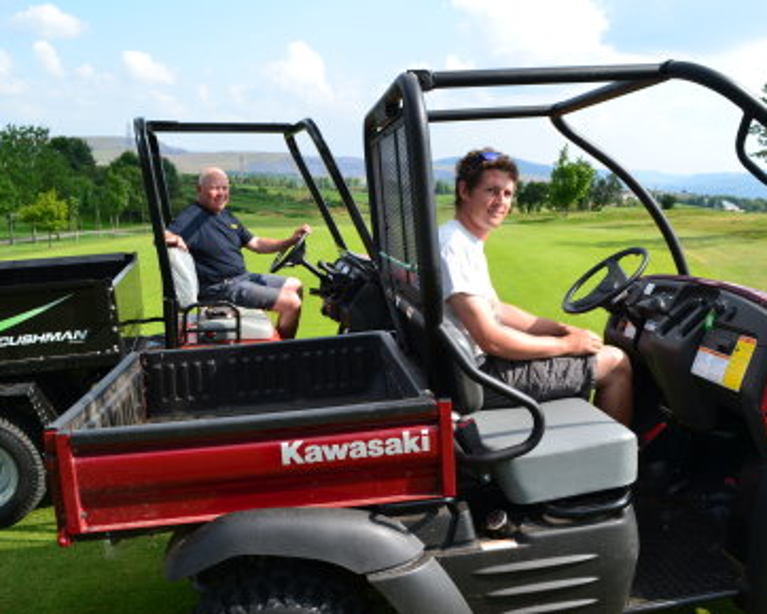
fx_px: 795
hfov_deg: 51.4
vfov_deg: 42.3
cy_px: 301
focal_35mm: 35
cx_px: 422
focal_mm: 20
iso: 400
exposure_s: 1/320
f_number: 10
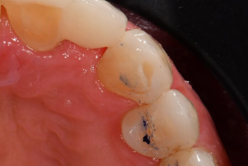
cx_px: -6
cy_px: 125
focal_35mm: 278
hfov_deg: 7.4
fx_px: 1915
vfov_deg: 4.9
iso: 200
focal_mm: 105
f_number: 32
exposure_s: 1/160
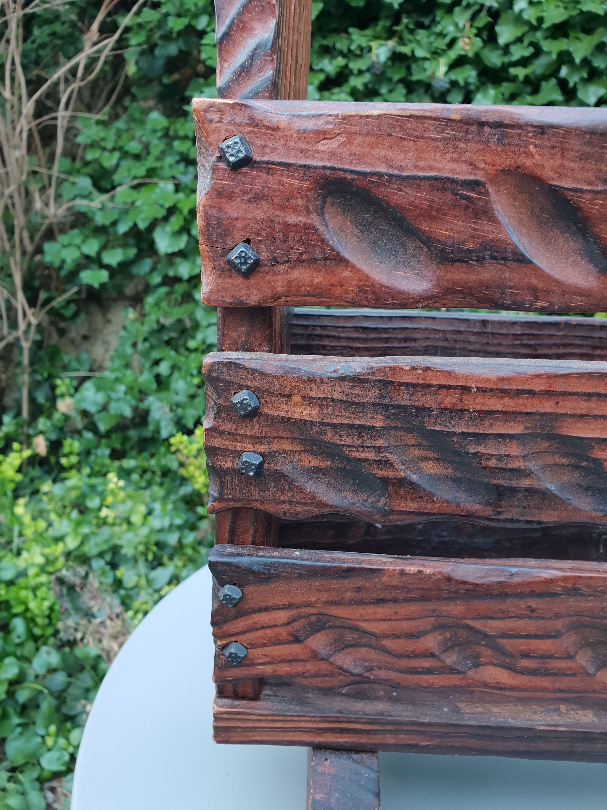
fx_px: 608
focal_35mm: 26
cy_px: 405
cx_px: 304
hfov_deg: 53.1
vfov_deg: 67.3
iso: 125
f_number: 2.4
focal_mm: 4.3
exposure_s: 1/50
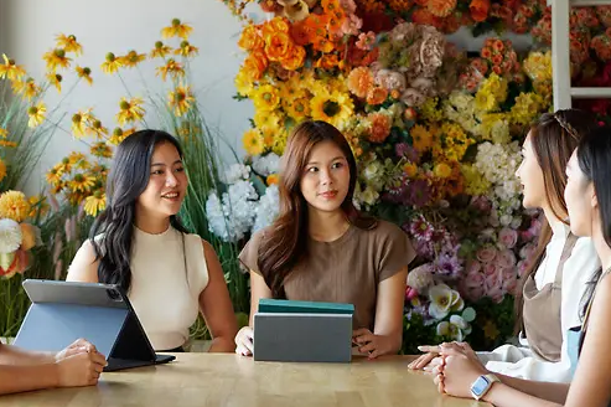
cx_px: 266
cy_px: 201
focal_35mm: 95
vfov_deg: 14.4
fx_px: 1611
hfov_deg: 21.5
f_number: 1.6
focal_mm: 35
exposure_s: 1/500
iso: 200
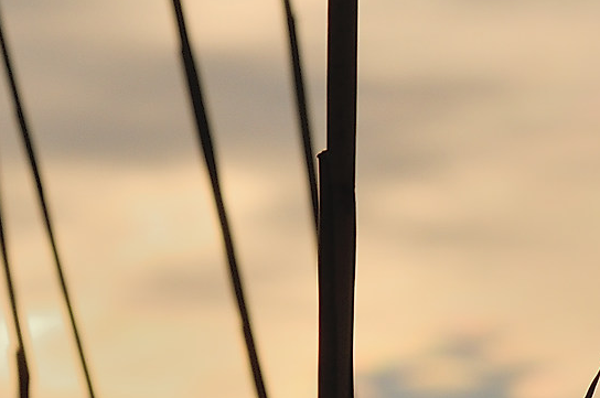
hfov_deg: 4.4
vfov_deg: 3.0
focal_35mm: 463
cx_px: -558
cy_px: 302
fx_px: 7705
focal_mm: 70
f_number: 9
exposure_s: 1/500
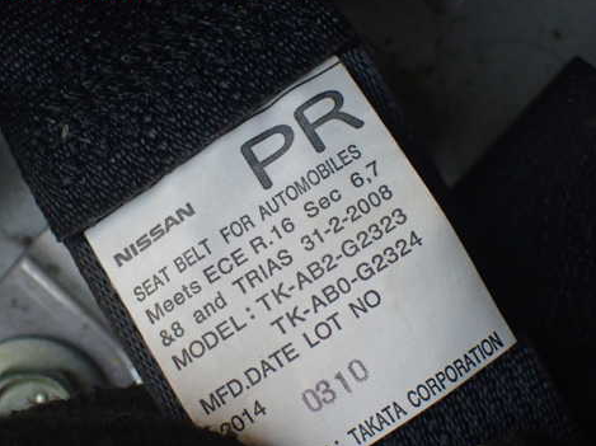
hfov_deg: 18.7
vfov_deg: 14.1
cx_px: 278
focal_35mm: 105
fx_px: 1806
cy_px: 258
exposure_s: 1/320
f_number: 4.3
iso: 800
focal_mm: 14.62
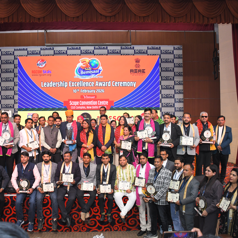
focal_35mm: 35
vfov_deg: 47.2
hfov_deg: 46.9
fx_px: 272
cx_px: 93
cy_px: 119
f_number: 4.5
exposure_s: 1/100
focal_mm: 18
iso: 1000
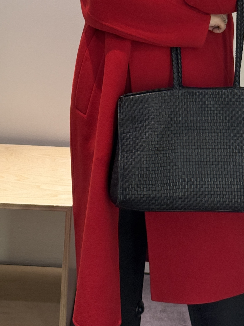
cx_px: 147
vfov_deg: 21.9
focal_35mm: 88
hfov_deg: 16.8
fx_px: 827
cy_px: 60
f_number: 1.78
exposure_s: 1/120
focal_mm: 6.76
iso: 160
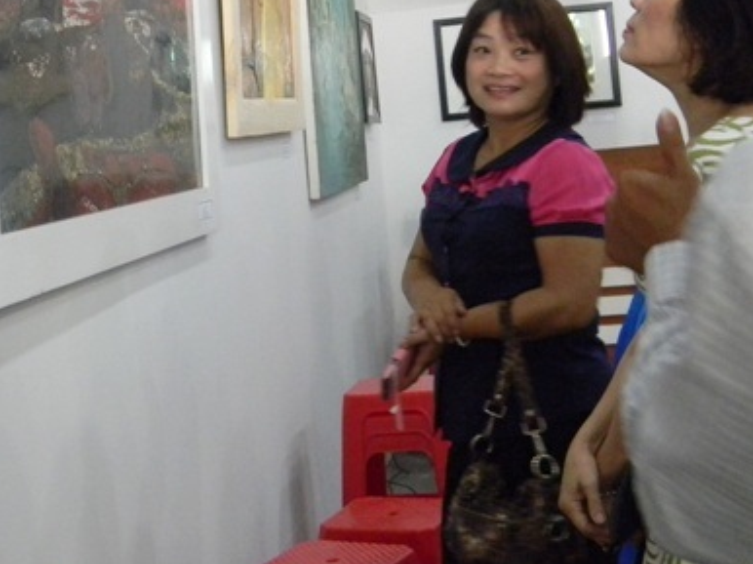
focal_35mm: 68
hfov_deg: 28.4
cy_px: 117
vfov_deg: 21.3
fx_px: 1478
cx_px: 246
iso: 400
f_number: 3.8
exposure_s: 1/19.2
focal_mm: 7.3
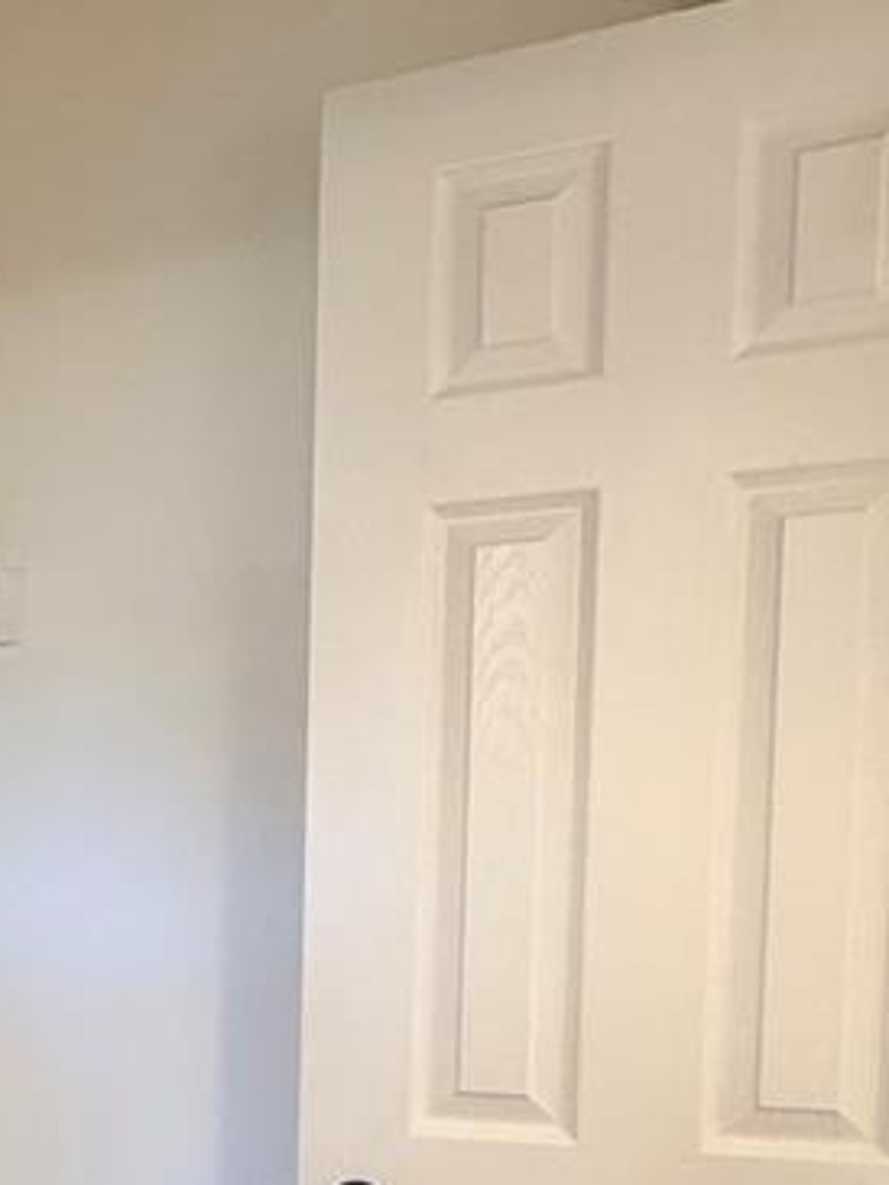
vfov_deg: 39.0
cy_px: 1013
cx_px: -247
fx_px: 1574
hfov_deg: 26.9
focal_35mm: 46
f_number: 2.2
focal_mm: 2.22
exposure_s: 1/60
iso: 320
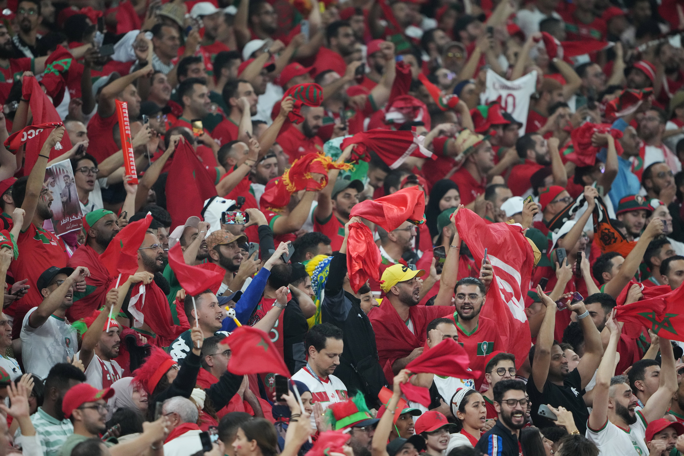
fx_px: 7599
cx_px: 342
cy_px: 228
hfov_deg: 5.2
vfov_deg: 3.4
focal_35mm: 400
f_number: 2.8
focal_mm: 400
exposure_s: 1/2000
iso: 5000
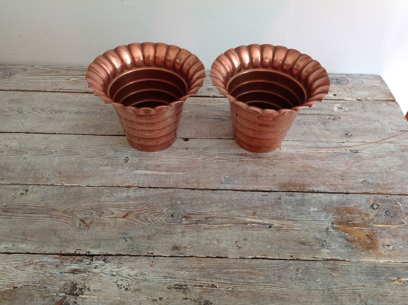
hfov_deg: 52.7
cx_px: 204
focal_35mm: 35
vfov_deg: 40.6
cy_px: 152
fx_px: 412
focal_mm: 4.28
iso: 50
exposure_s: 1/20
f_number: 2.4
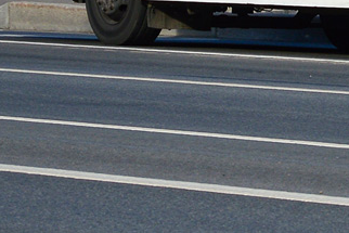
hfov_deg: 4.2
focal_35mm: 489
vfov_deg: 2.8
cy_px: -307
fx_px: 4742
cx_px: 517
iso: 200
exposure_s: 1/500
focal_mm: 70
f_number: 5.6
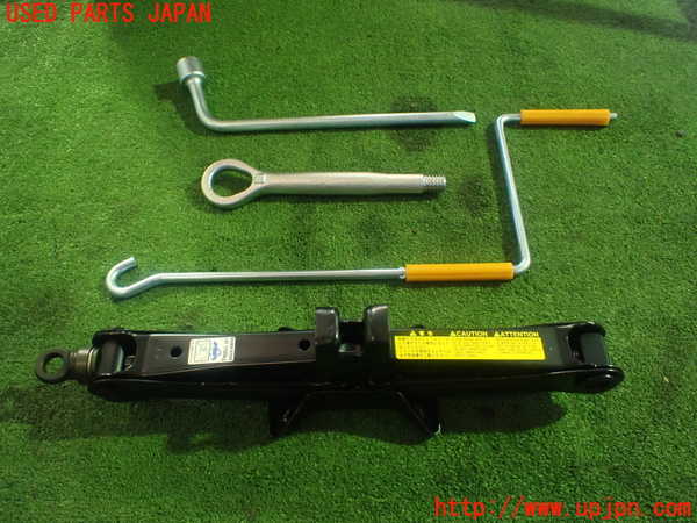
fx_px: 604
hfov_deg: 60.0
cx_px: 348
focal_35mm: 30
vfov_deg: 46.8
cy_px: 262
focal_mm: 5.4
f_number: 2.3
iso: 800
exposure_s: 1/30
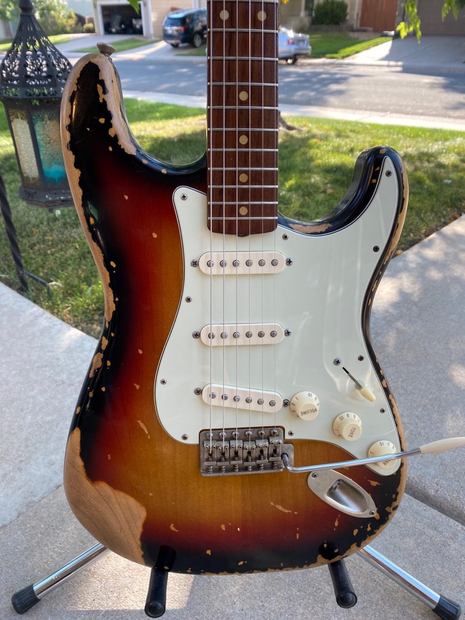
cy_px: 310
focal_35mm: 26
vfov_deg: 67.3
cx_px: 232
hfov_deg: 53.1
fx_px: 466
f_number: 1.8
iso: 32
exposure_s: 1/189
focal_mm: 4.25
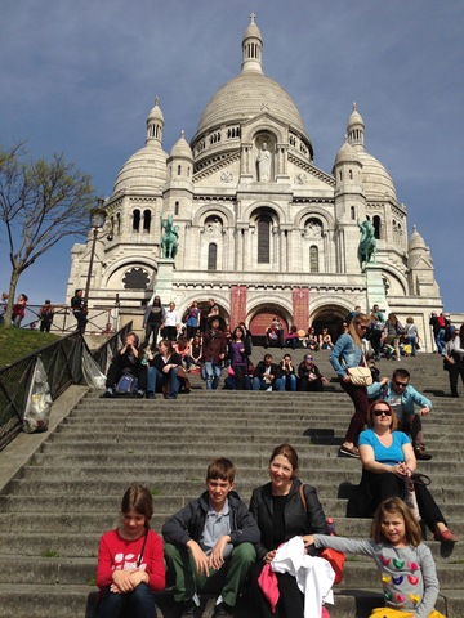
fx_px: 590
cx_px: 232
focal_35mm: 33
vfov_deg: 55.4
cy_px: 309
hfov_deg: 42.9
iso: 50
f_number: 2.4
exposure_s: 1/3390
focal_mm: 4.12
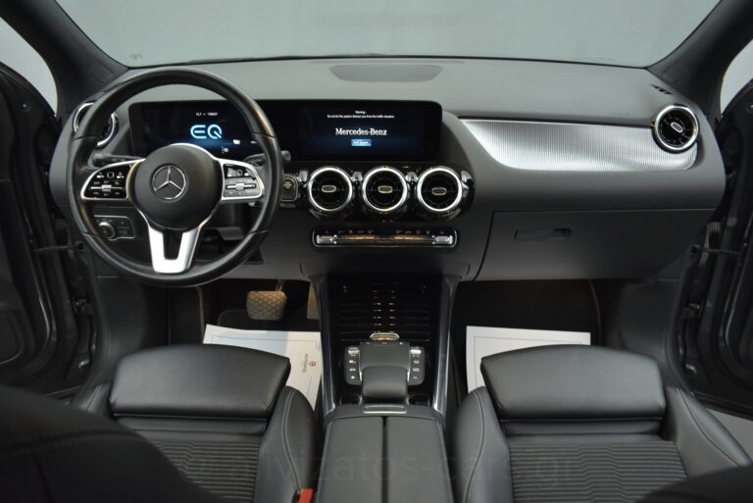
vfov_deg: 48.0
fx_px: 565
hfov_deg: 67.4
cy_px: 252
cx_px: 376
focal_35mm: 27
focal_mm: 18
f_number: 3.5
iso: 1600
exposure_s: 1/80
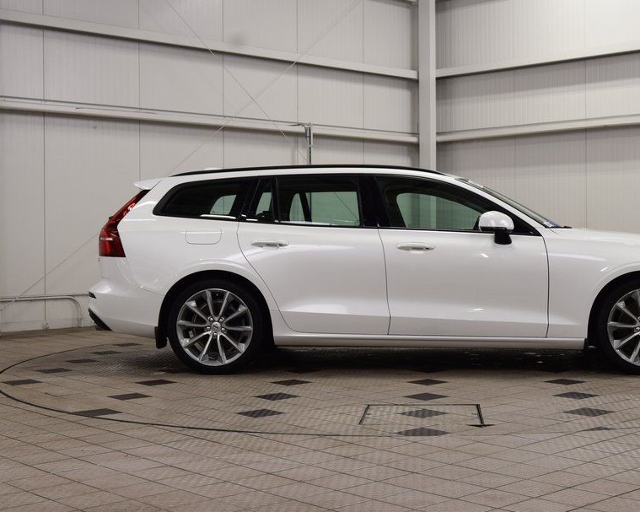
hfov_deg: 32.7
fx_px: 1080
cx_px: 427
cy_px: 255
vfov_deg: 26.7
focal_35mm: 57
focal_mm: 30
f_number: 7.1
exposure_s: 1/40
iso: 400
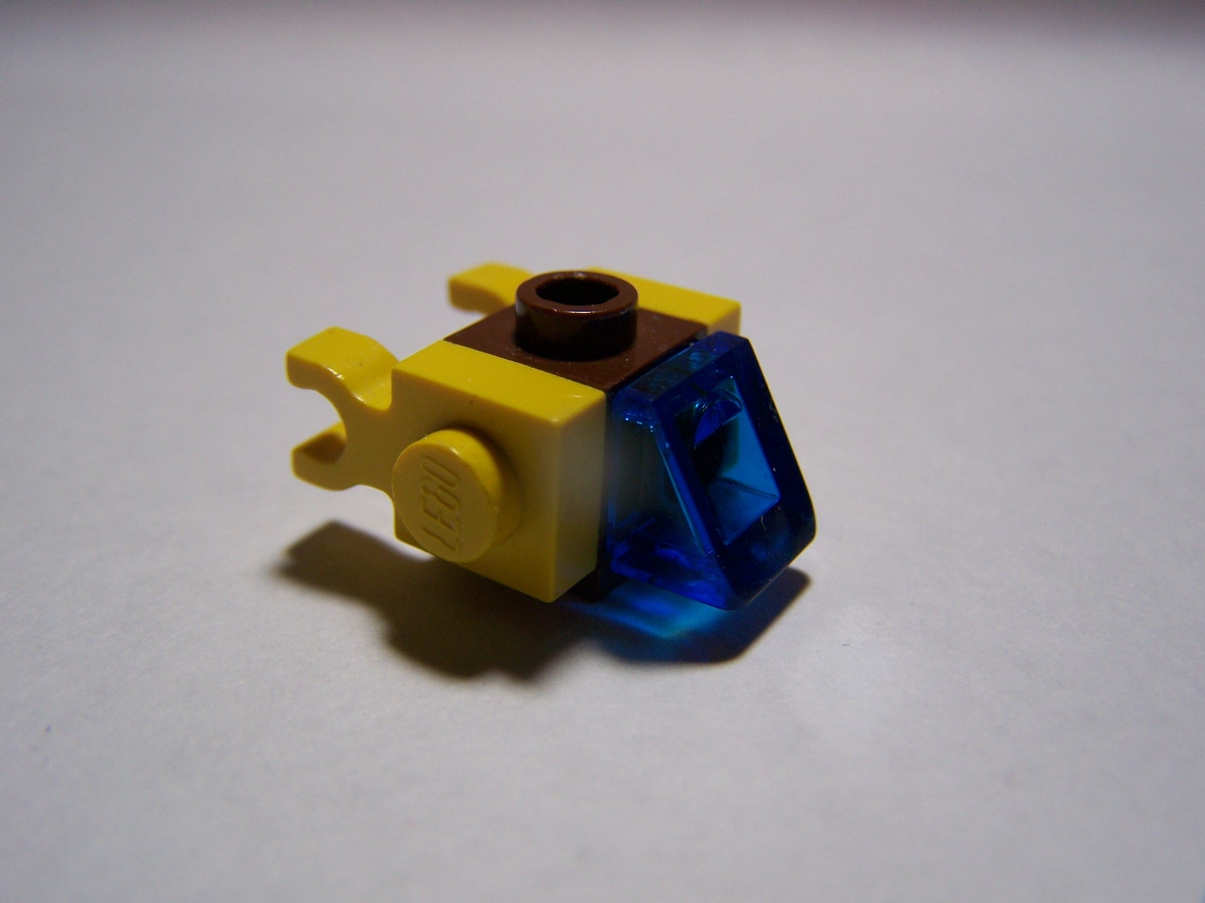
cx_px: 602
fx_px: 1323
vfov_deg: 37.7
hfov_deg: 49.0
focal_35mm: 38
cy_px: 452
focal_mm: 6.3
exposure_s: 1/80
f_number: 2.8
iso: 80
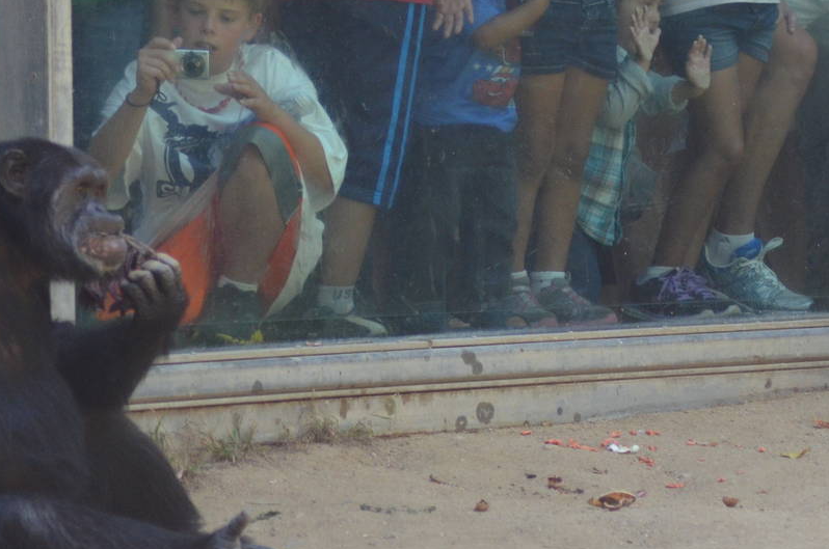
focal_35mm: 466
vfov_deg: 2.9
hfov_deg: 4.4
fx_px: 10712
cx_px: 556
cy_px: 198
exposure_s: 1/500
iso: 1100
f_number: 4.5
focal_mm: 155
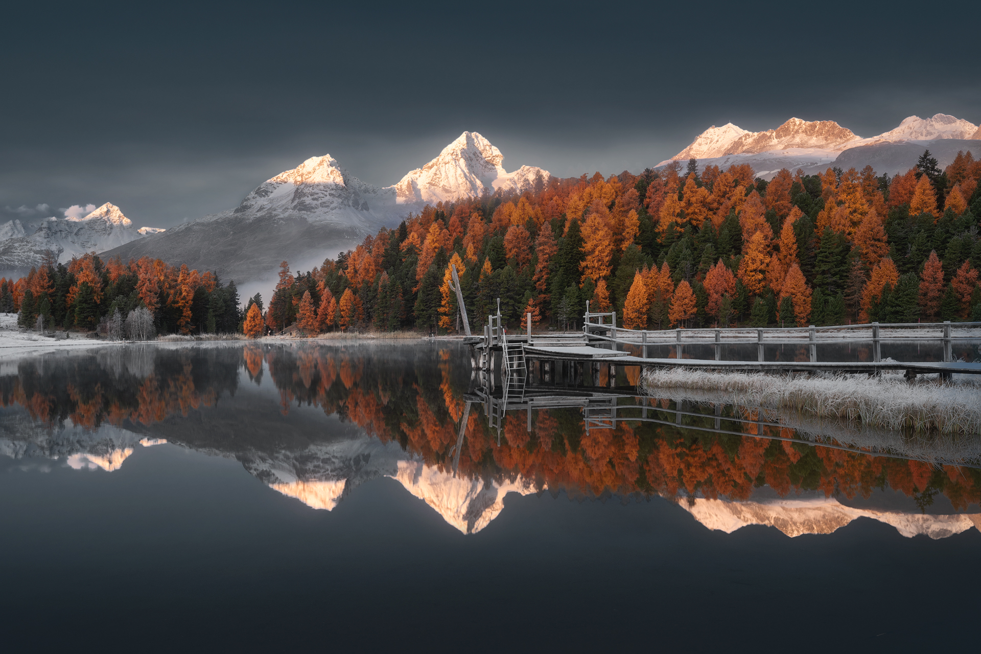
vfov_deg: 37.8
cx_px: 490
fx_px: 953
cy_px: 327
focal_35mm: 35
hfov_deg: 54.4
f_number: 13
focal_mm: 35
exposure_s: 1/2
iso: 100
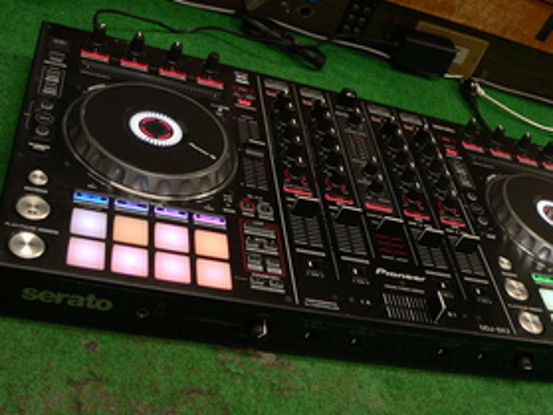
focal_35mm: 49
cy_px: 213
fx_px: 782
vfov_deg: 29.7
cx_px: 347
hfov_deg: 38.7
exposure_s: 1/30
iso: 200
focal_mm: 6
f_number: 2.8
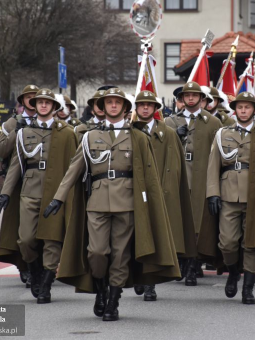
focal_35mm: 304
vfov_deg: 6.5
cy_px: 170
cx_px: 174
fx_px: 2986
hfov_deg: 4.9
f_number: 5.6
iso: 800
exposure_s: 1/800
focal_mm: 140
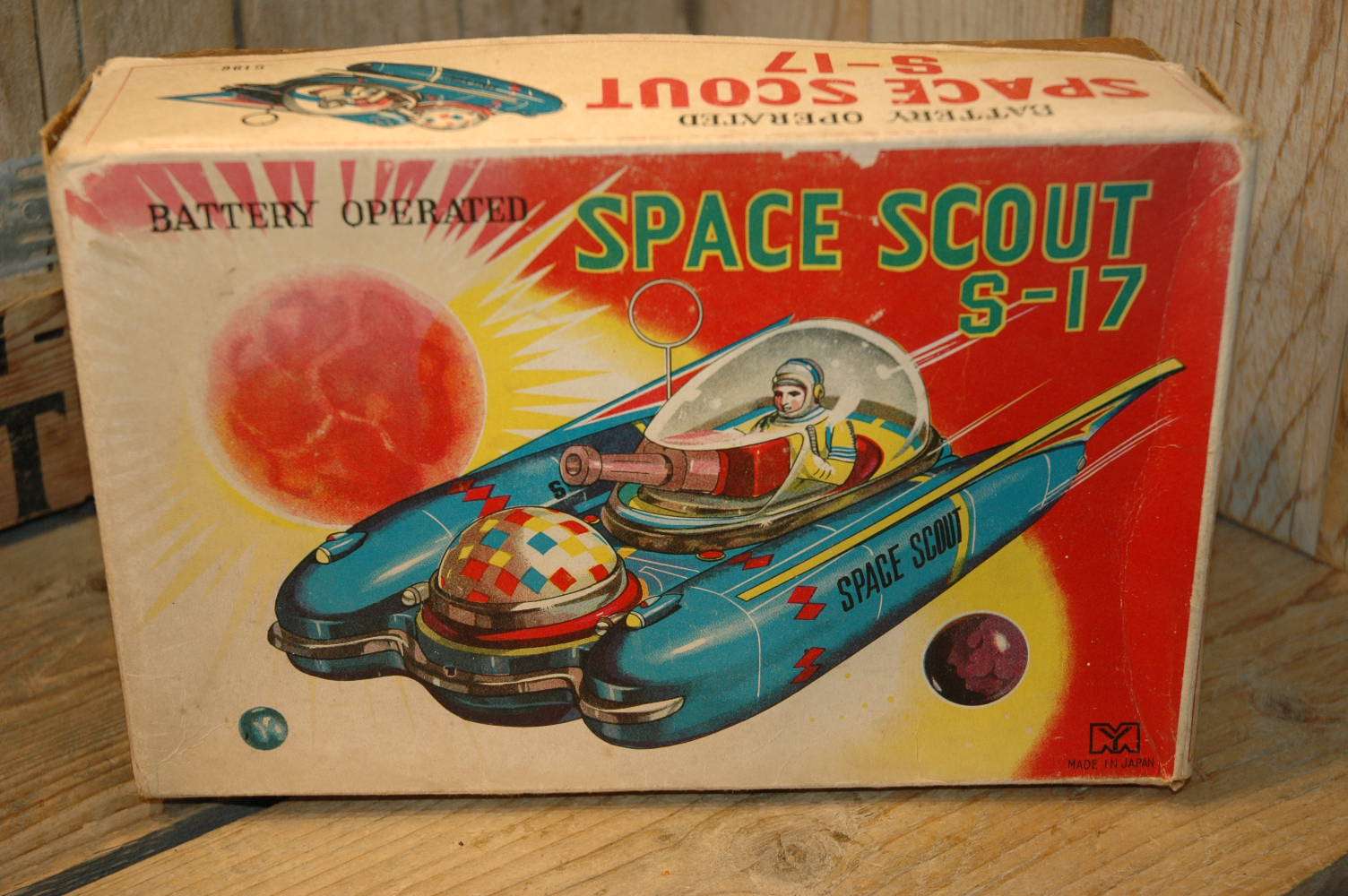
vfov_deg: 22.6
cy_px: 448
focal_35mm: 60
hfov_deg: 33.4
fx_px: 2245
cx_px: 674
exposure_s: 1/160
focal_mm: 40
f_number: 4.5
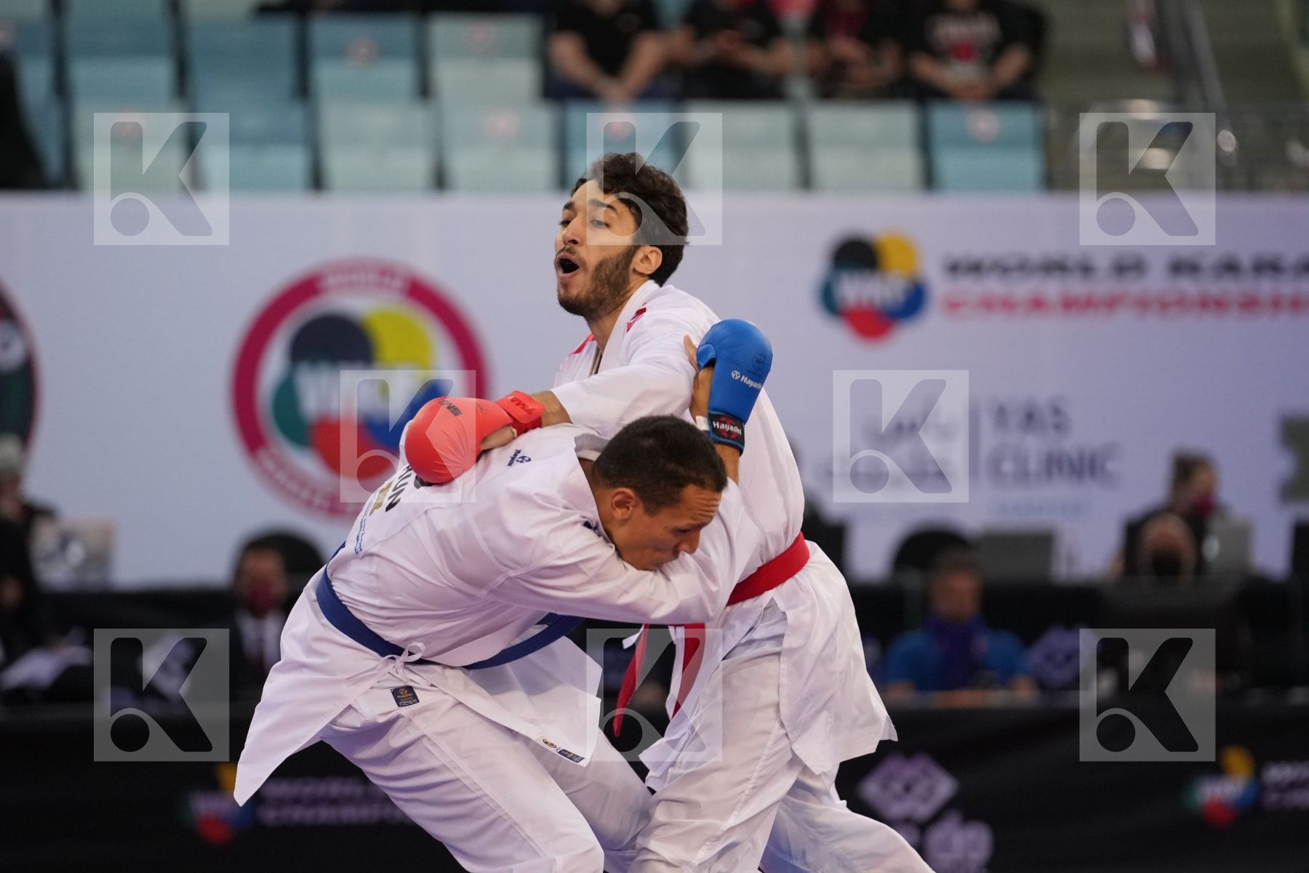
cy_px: 436
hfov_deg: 7.4
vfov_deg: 4.9
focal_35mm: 280
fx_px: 10180
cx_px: 654
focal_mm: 187
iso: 2000
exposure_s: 1/1000
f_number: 2.8
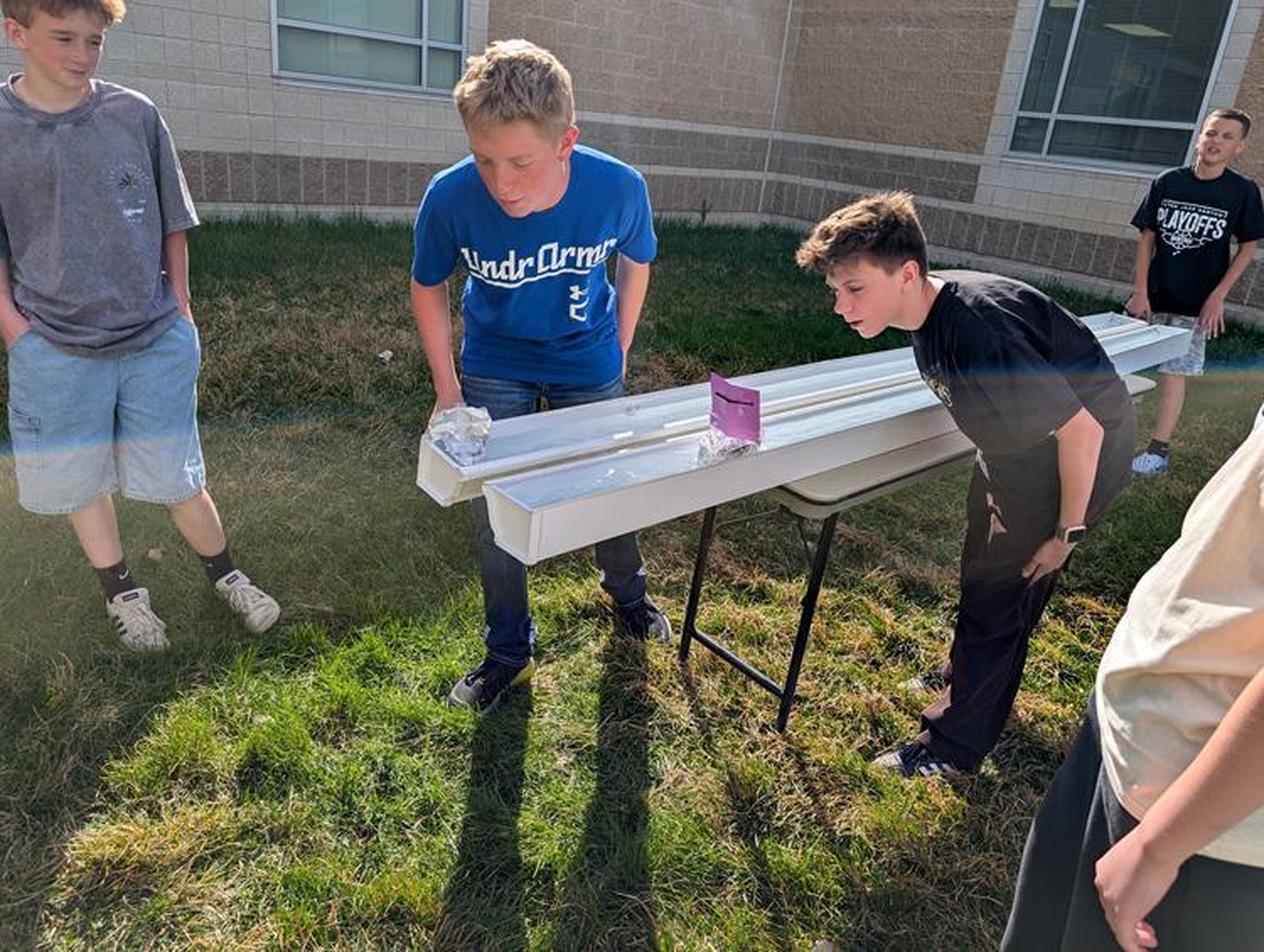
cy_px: 476
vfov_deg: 57.0
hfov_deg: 71.5
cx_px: 632
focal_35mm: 24
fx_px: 878
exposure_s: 1/696
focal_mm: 6.9
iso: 19
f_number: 1.68
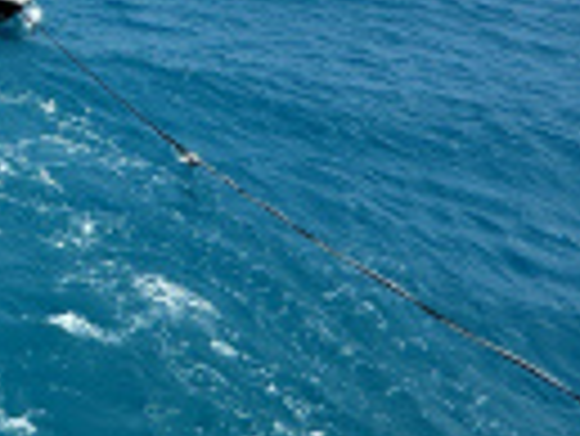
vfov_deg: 20.3
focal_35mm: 65
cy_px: -166
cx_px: -450
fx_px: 1090
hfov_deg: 21.0
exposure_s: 1/2174
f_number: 2.2
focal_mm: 2.22
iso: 50
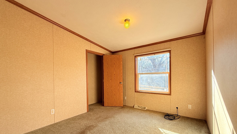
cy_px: 77
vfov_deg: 66.7
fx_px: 101
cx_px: 115
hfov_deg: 99.3
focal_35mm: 16
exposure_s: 1/99
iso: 100
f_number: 2.2
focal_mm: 2.22
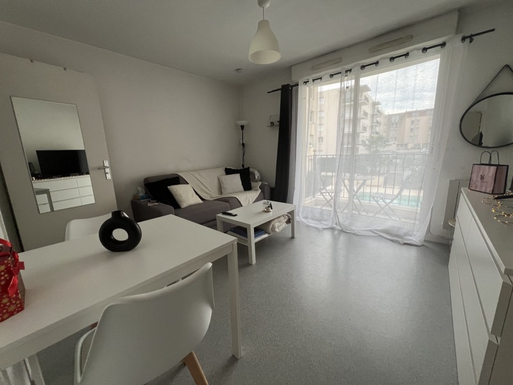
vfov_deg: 89.9
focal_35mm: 13
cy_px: 192
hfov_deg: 106.2
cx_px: 256
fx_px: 193
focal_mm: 1.57
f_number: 1.8
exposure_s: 1/100
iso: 125
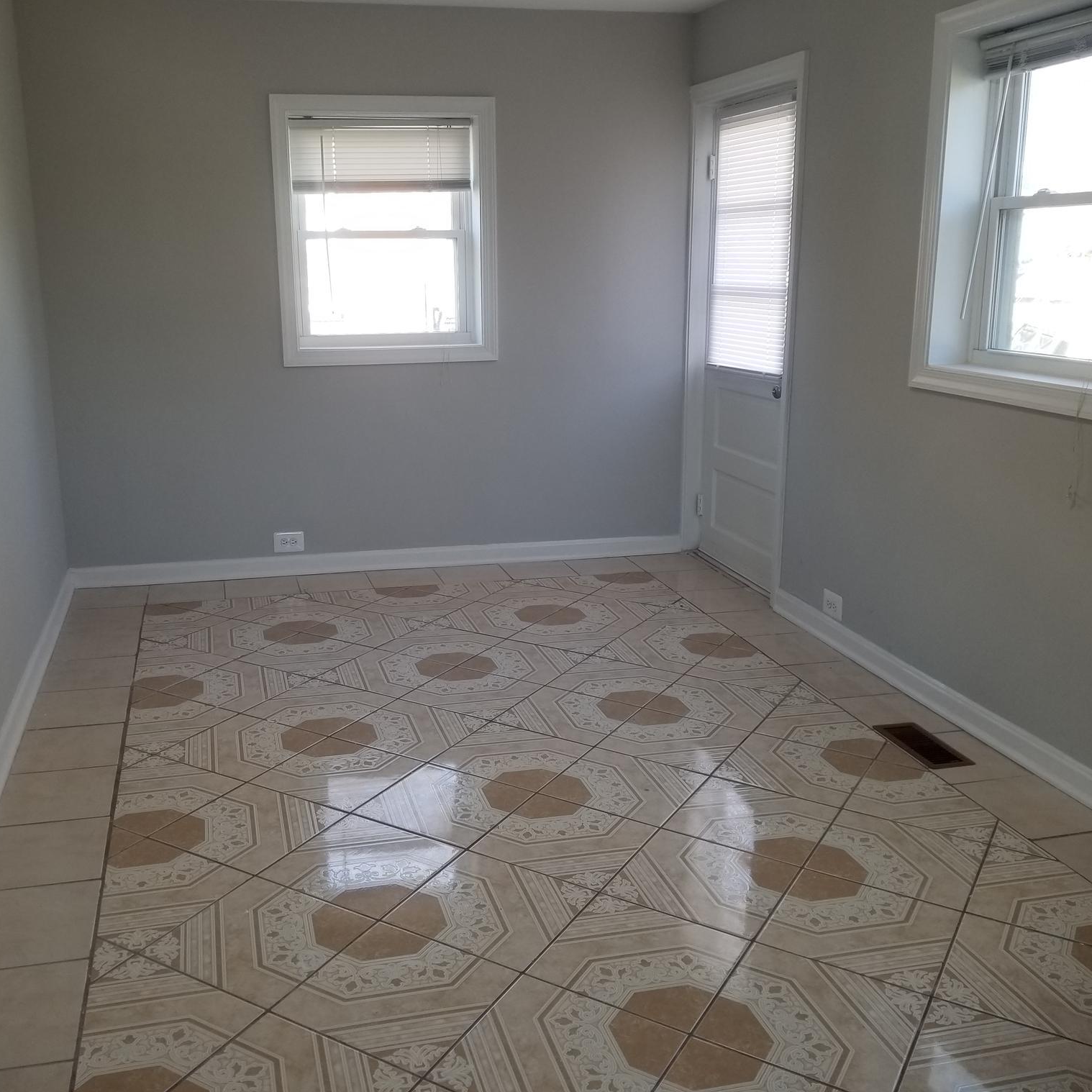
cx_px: 498
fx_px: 1106
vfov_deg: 52.5
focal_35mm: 31
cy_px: 540
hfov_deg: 52.5
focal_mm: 4.25
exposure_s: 1/60
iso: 64
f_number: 1.7
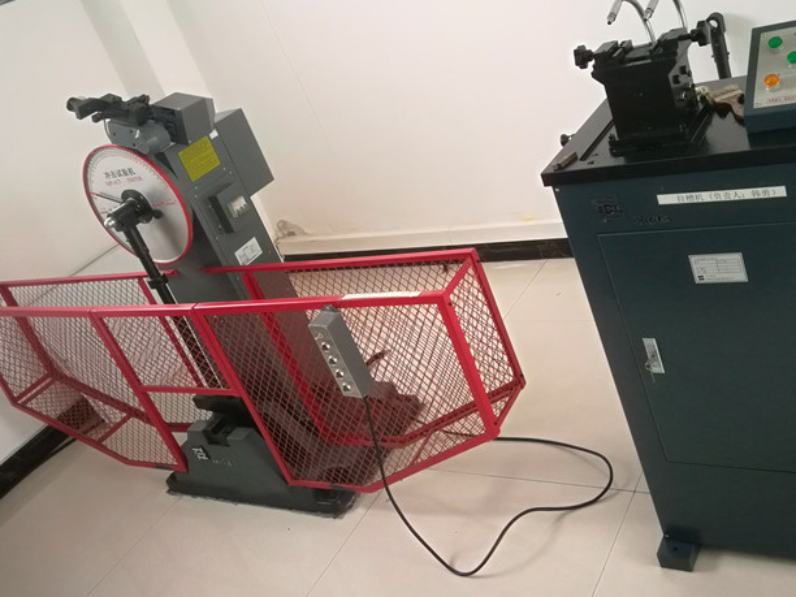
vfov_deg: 41.5
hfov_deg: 53.7
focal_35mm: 34
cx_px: 470
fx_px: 782
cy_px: 220
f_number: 2
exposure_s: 1/30
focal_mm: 4.04
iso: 160
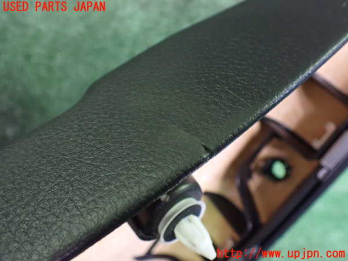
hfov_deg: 60.0
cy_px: 130
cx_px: 174
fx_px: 302
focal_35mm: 30
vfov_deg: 46.8
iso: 1250
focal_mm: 5.4
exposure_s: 1/30
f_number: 2.3
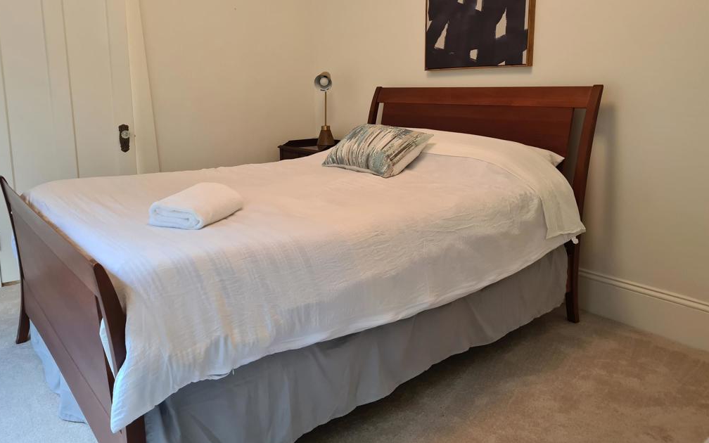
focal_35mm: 28
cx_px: 350
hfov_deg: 66.5
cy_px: 179
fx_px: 541
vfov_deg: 44.3
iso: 160
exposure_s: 1/40
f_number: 1.8
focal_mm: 5.4
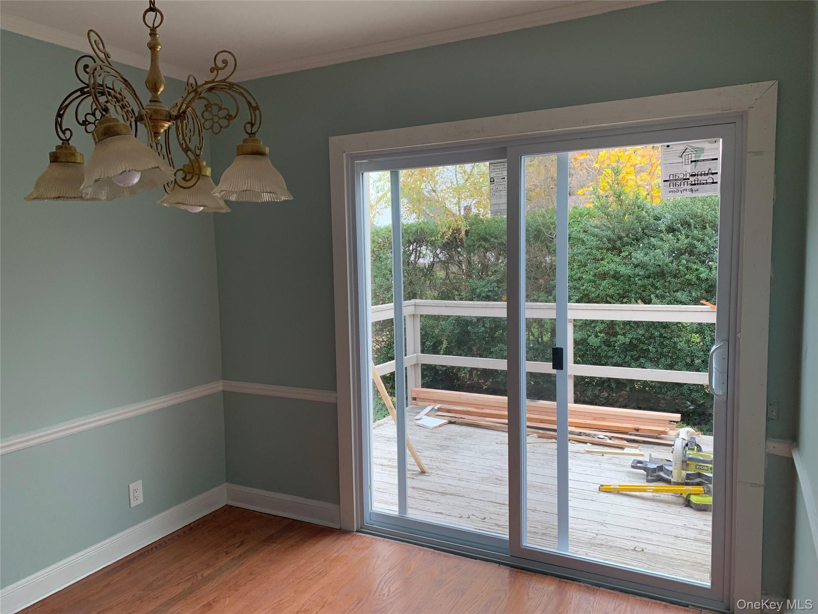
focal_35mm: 26
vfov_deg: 53.1
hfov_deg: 67.3
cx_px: 409
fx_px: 614
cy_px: 307
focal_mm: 4.25
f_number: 1.8
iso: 100
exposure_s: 1/120
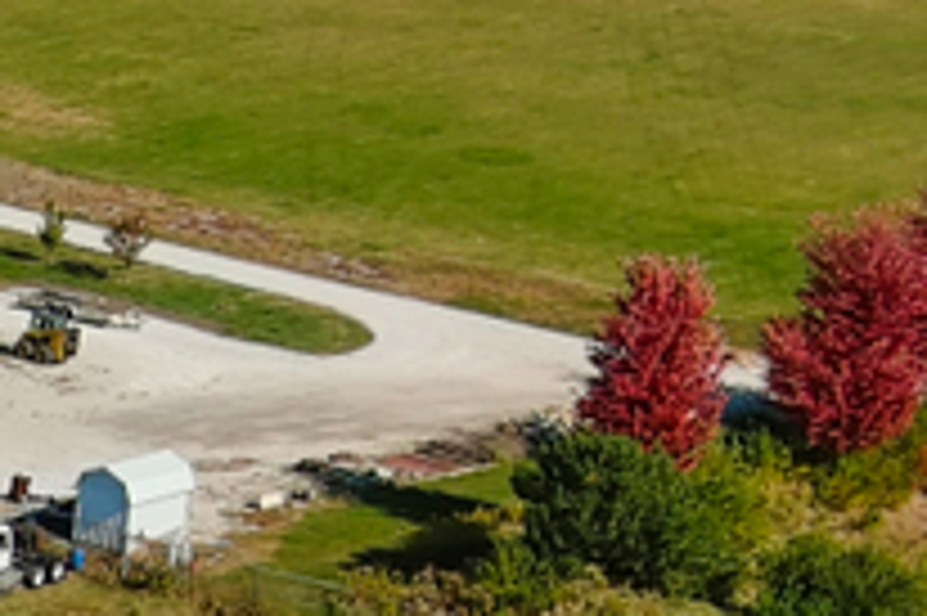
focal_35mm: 228
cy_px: 962
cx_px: -1440
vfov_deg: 5.9
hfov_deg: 8.2
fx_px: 5866
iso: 106
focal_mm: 10.6
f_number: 2.8
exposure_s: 1/2427
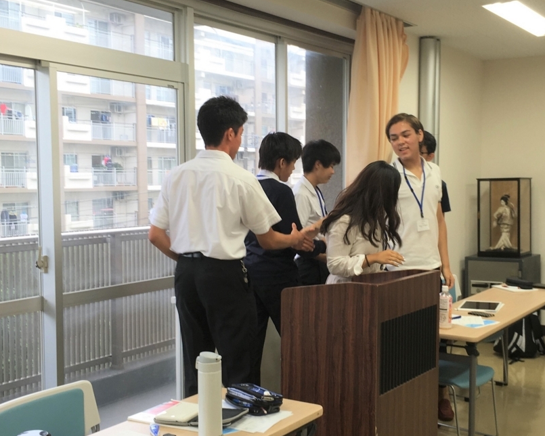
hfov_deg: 50.1
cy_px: 192
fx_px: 581
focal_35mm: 36
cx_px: 315
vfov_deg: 41.1
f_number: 2.2
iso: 25
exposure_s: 1/60
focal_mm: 4.15
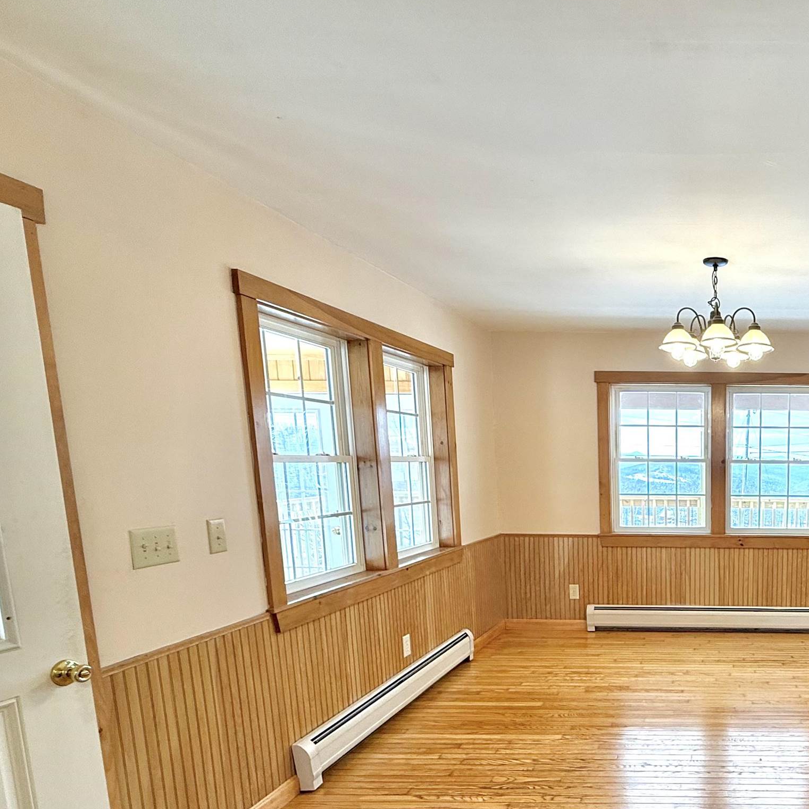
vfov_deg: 60.9
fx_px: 661
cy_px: 562
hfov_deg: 55.0
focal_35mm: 25
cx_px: 723
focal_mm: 2.22
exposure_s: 1/120
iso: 100
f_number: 2.2
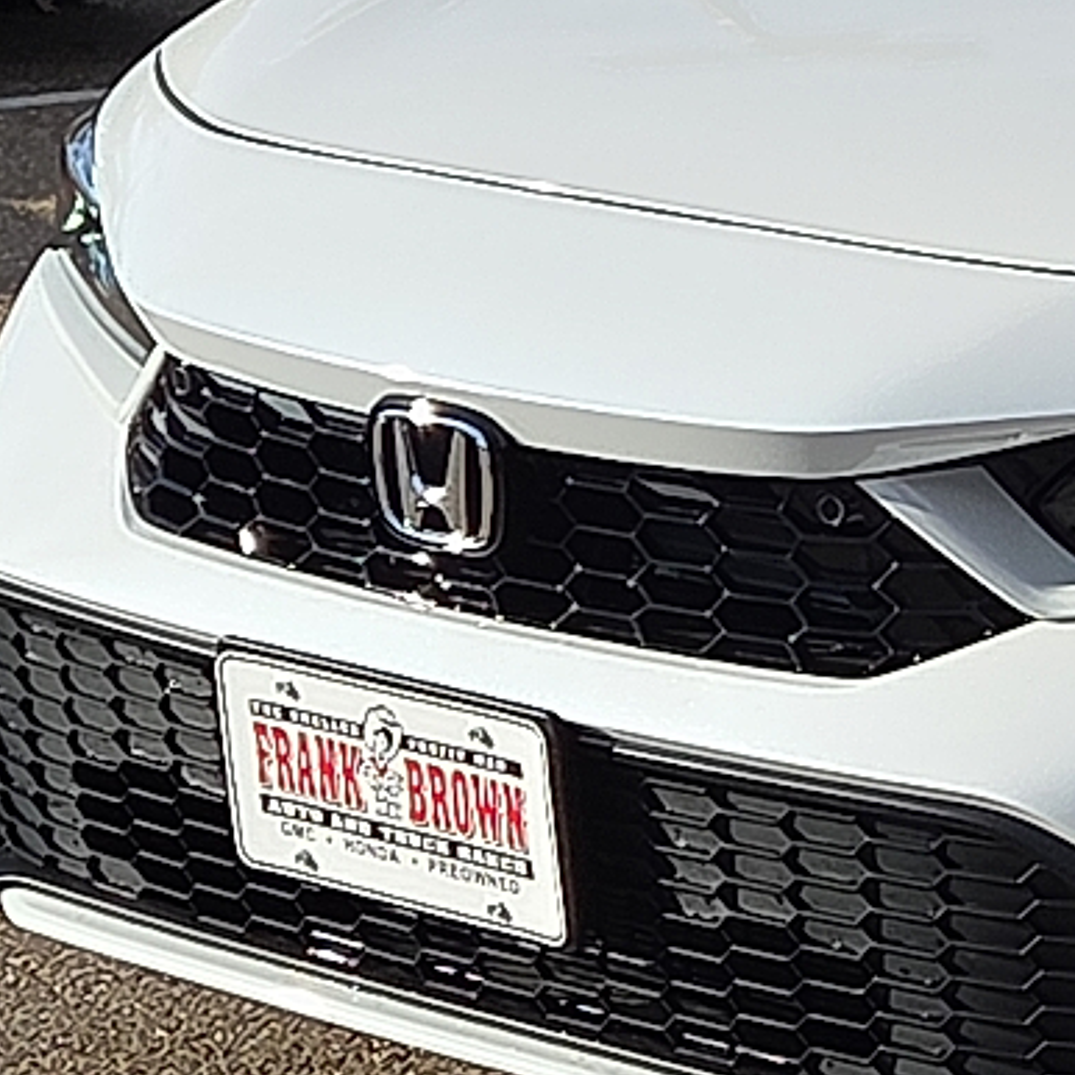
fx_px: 5797
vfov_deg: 10.6
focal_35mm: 165
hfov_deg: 10.2
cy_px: 295
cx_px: 1635
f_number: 1.8
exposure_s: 1/10000
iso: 77
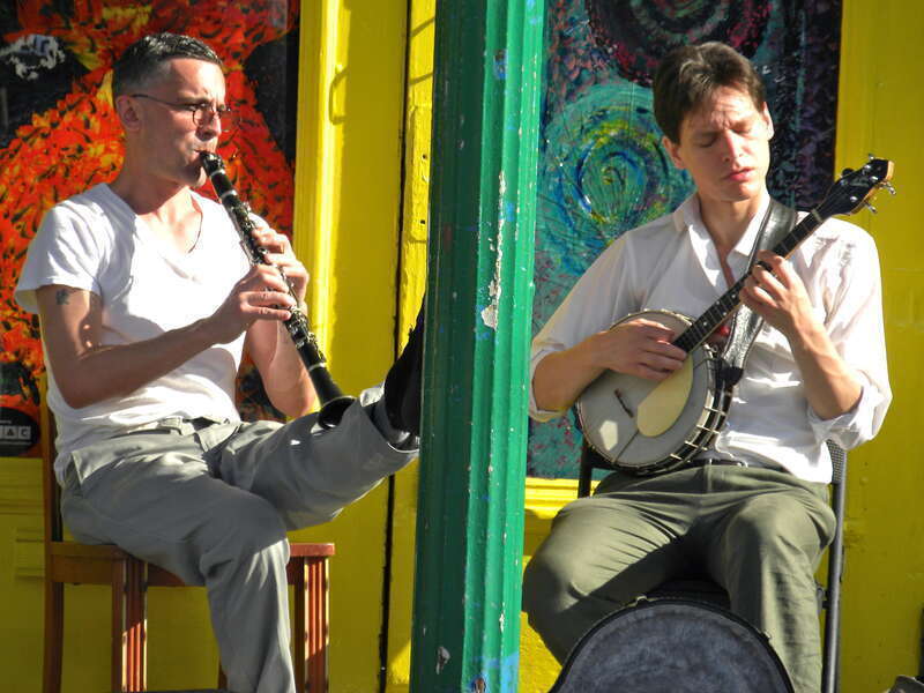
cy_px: 346
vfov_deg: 3.5
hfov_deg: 4.7
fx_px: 11344
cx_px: 462
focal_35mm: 425
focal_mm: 75.7
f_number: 5
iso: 64
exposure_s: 1/273
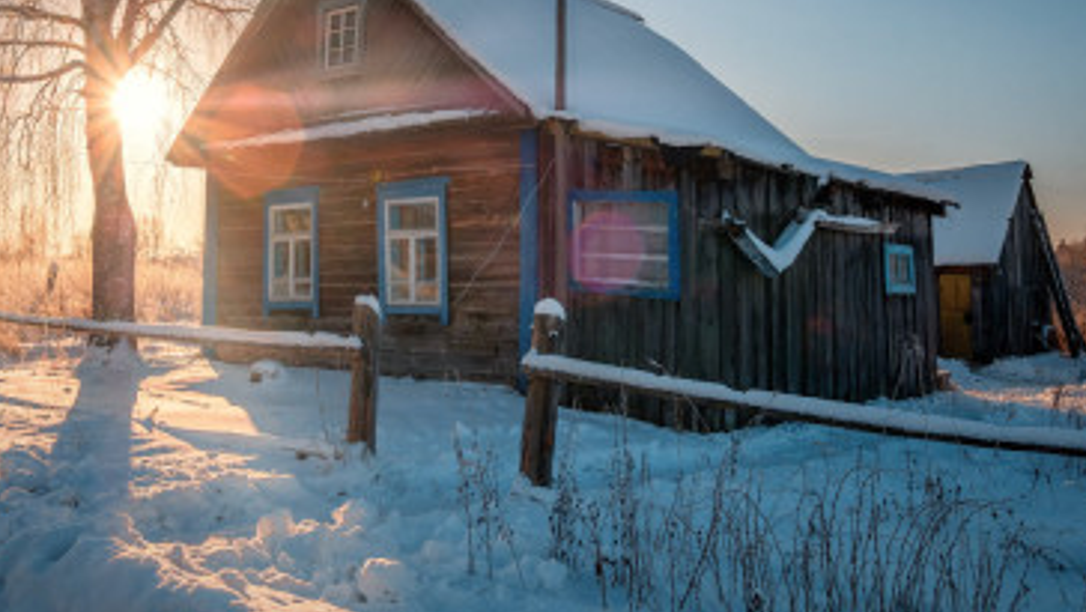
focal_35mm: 35
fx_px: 1008
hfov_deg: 56.2
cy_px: 200
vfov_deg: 33.4
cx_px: 442
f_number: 11
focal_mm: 18.2
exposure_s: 1/340
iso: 400
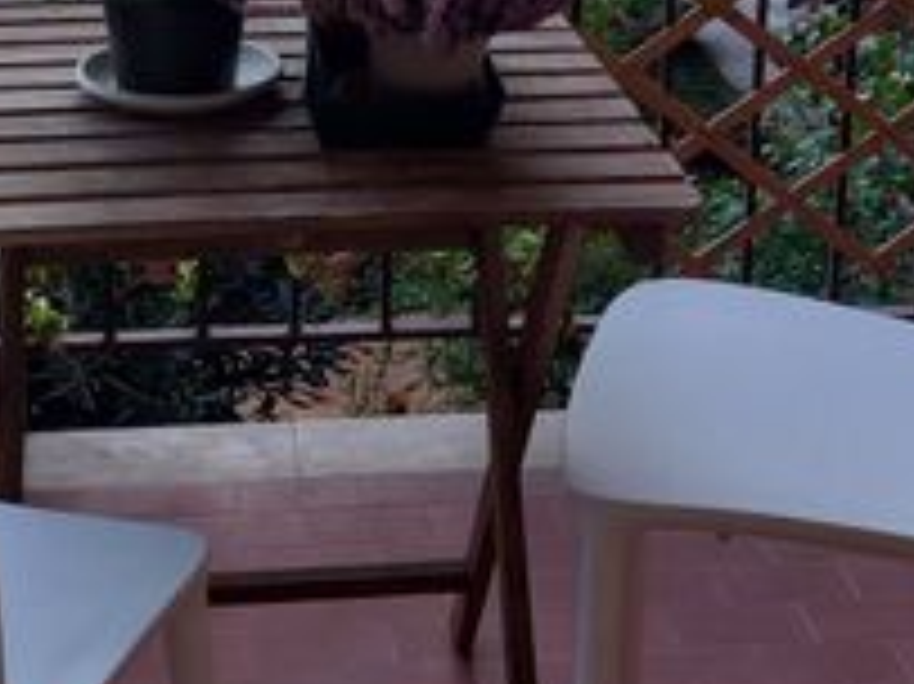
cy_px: -36
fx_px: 1953
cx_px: 302
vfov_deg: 19.2
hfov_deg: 26.2
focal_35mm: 74
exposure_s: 1/120
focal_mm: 5.23
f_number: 1.8
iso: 40
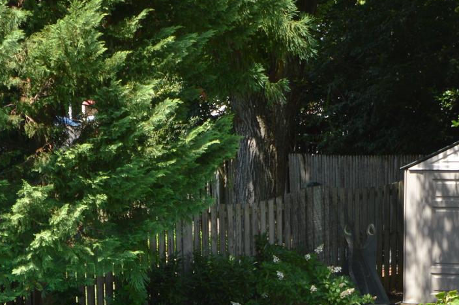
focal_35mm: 131
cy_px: 434
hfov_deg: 15.6
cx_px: 129
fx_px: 1669
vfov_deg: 10.2
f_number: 9
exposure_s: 1/320
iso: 200
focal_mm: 30
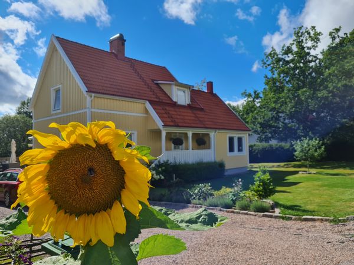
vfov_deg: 53.1
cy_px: 132
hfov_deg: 67.3
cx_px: 177
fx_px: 266
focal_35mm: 26
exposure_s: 1/3088
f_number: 1.8
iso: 50
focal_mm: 5.4
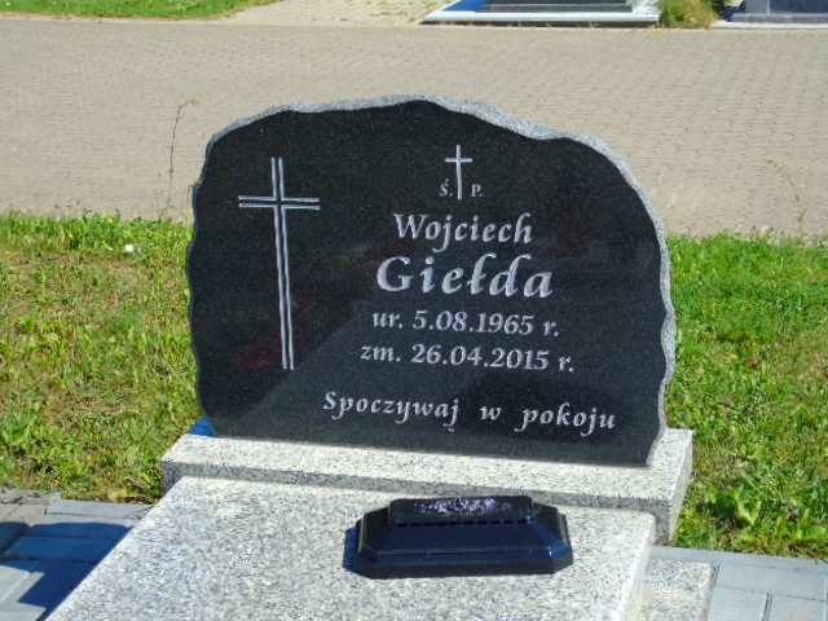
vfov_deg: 20.7
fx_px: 1698
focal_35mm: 71
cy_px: 310
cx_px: 414
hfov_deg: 27.4
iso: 80
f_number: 4.7
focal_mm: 13
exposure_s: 1/400
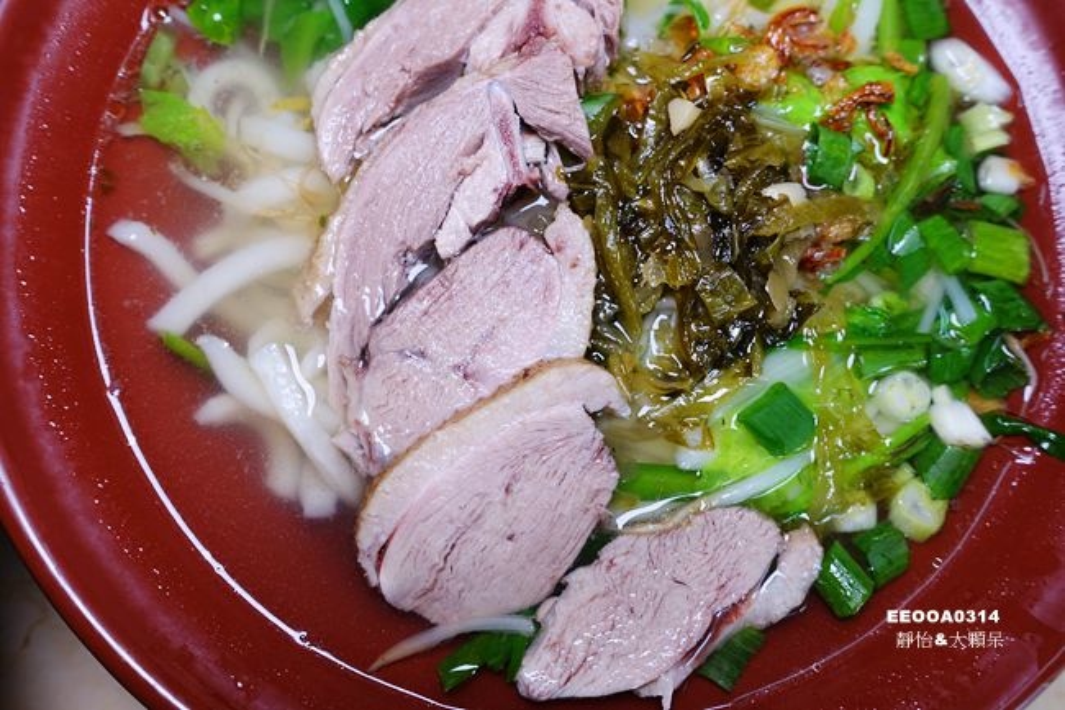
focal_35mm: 24
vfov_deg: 53.1
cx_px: 532
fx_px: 710
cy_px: 355
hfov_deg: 73.8
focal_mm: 8.8
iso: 125
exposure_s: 1/80
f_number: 2.8
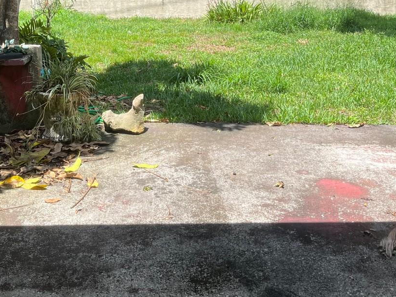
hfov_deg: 37.2
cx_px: 145
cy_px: 49
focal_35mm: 51
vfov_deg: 27.8
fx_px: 583
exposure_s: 1/1355
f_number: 1.6
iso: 50
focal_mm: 5.1
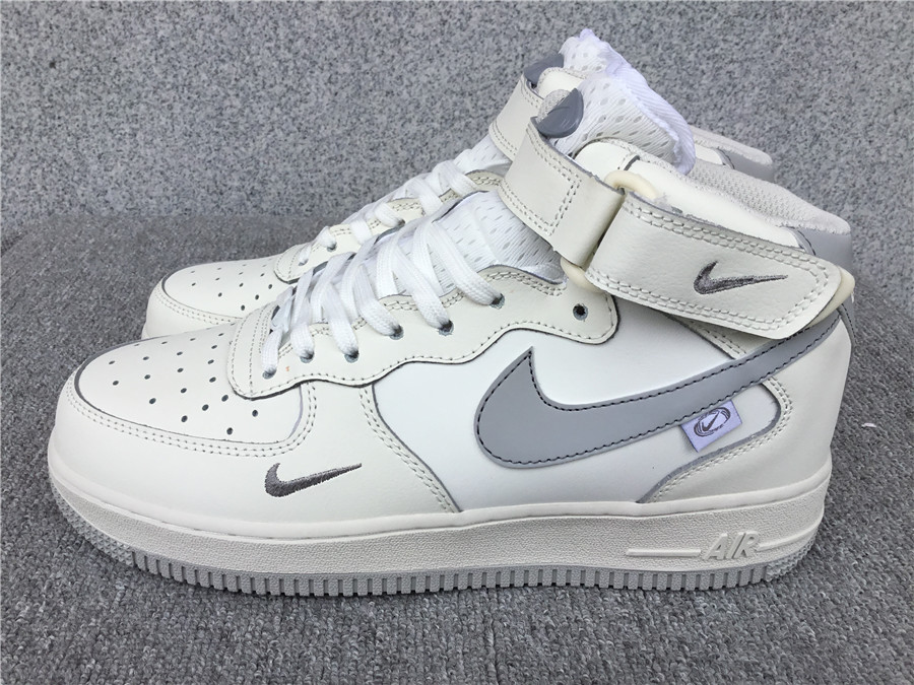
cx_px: 457
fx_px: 819
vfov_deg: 45.4
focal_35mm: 31
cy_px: 342
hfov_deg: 58.4
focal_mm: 3.3
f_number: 2.4
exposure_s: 1/388
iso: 25
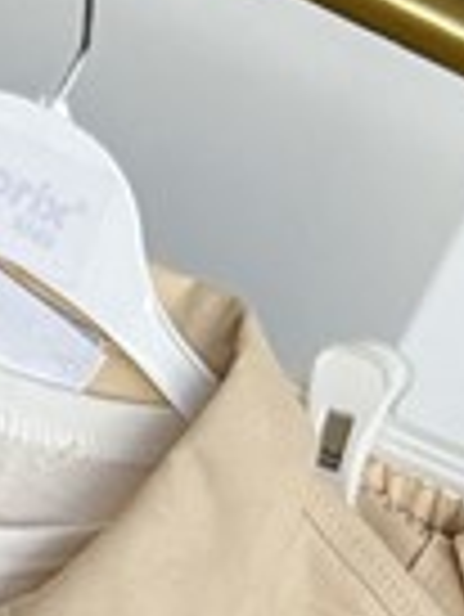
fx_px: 3337
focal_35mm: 187
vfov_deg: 10.1
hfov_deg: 7.9
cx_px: -45
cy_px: 1063
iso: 64
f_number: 1.78
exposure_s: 1/226
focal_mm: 6.76
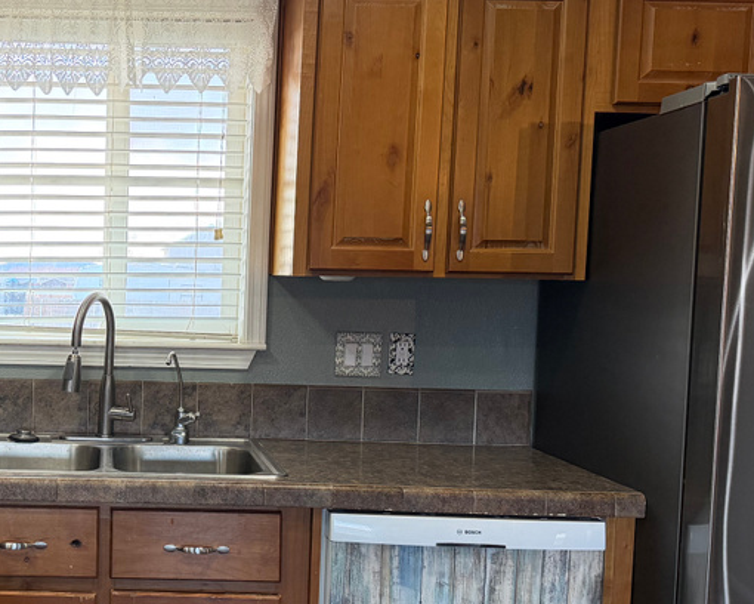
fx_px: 1049
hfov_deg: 37.4
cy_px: 343
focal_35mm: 47
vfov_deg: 32.0
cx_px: 102
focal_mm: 6.76
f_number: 1.78
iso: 320
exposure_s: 1/120
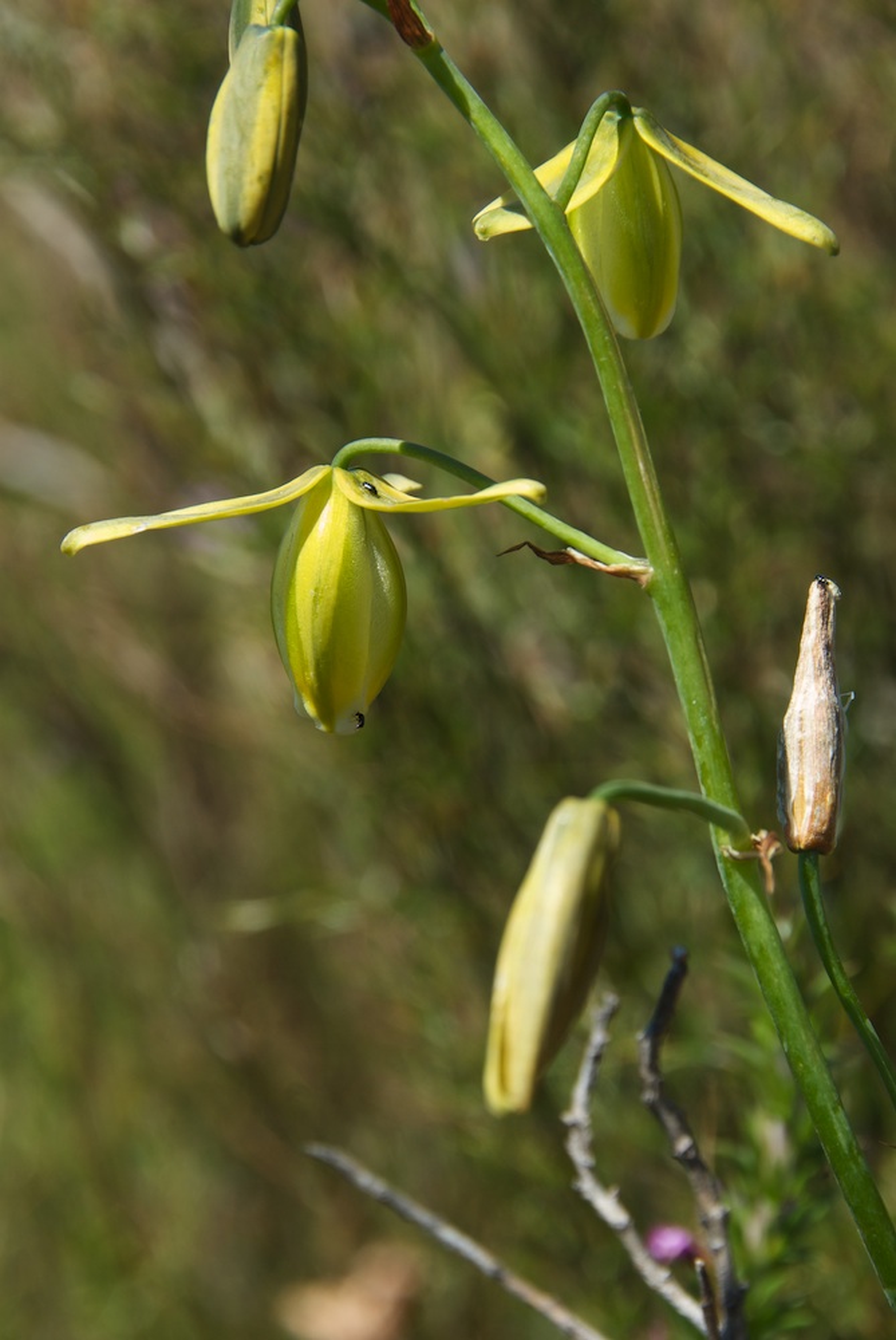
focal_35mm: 225
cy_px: 670
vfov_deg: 9.1
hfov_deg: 6.1
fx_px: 8379
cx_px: 448
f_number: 13
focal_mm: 150
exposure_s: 1/125
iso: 160
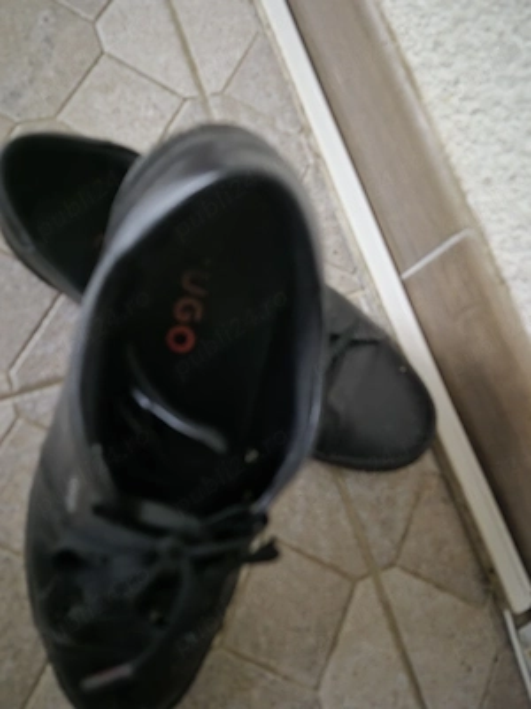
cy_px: 354
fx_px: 470
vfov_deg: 73.9
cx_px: 266
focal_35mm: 23
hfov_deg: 58.9
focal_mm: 5.4
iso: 3200
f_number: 1.8
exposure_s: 1/4.23
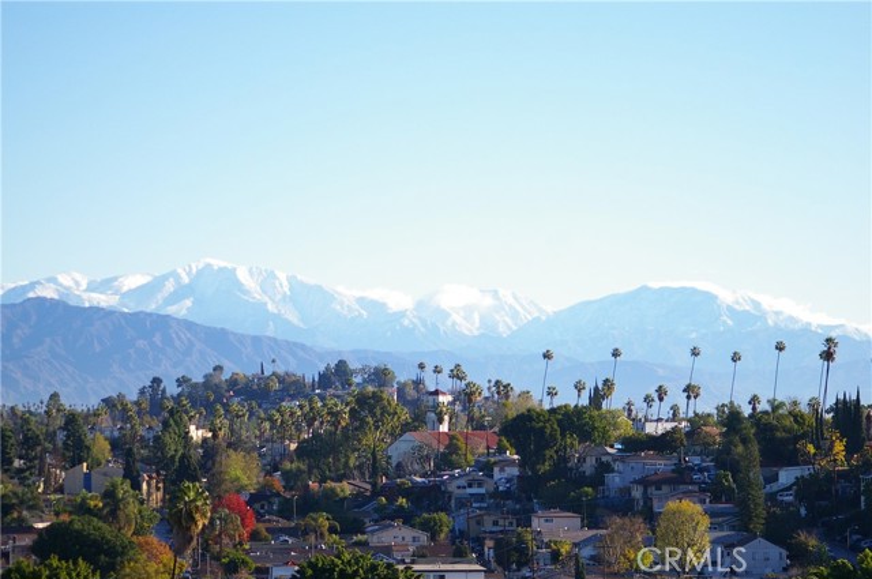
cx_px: 436
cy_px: 290
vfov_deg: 10.7
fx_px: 3084
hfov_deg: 16.1
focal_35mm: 128
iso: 400
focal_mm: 85
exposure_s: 1/3000
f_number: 4
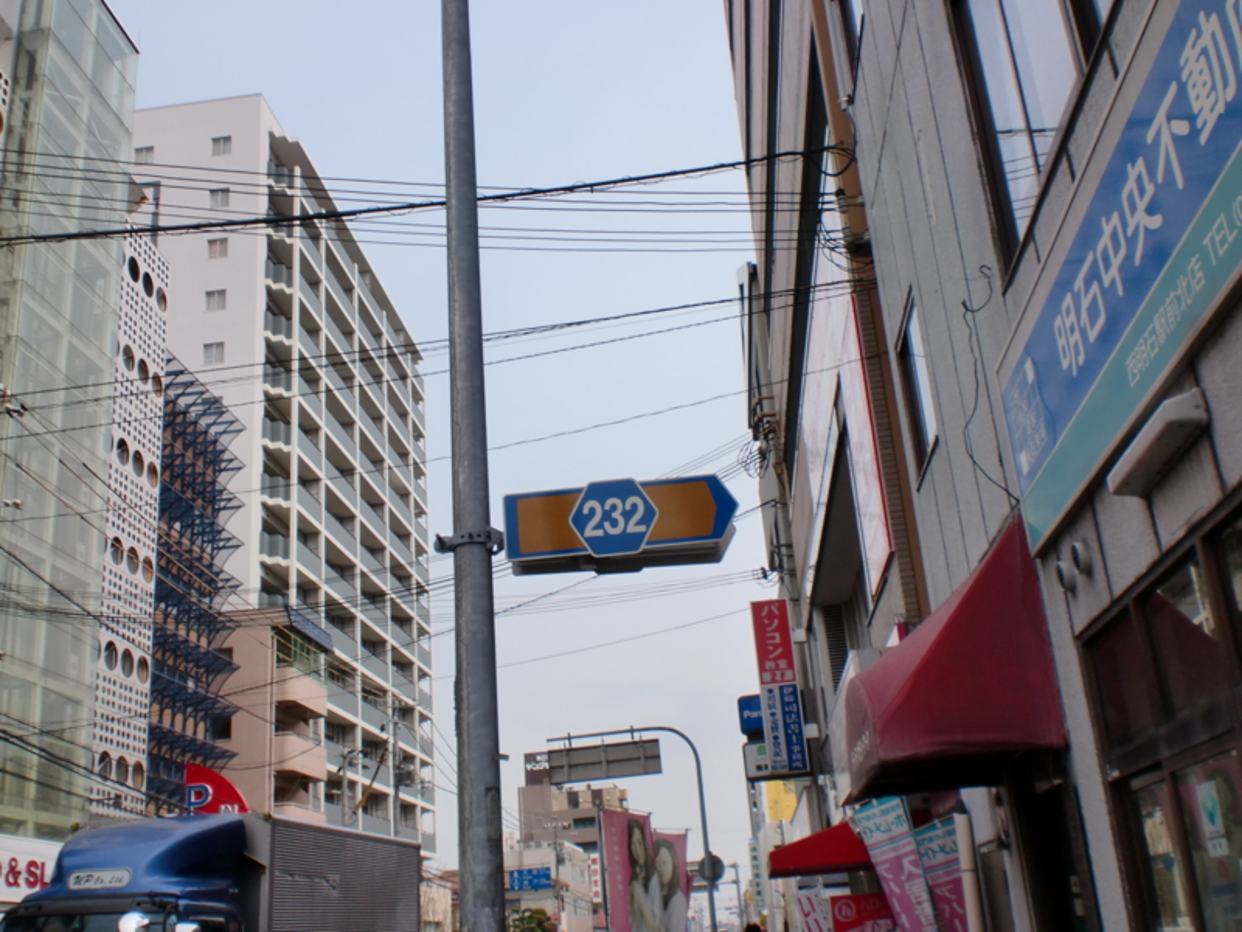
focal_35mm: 35
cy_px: 466
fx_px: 1256
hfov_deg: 52.6
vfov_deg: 40.7
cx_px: 621
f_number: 5.6
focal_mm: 6.3
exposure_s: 1/500
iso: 64
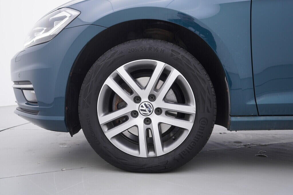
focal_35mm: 36
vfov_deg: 36.9
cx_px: 146
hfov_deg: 53.1
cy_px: 98
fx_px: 293
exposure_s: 1/60
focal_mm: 24
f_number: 3.5
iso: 125
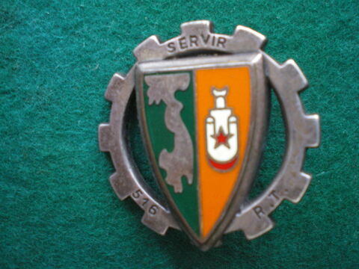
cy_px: 134
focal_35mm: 38
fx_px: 394
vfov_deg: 37.7
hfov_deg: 49.0
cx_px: 180
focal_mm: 6.3
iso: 400
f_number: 3.1
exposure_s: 1/30
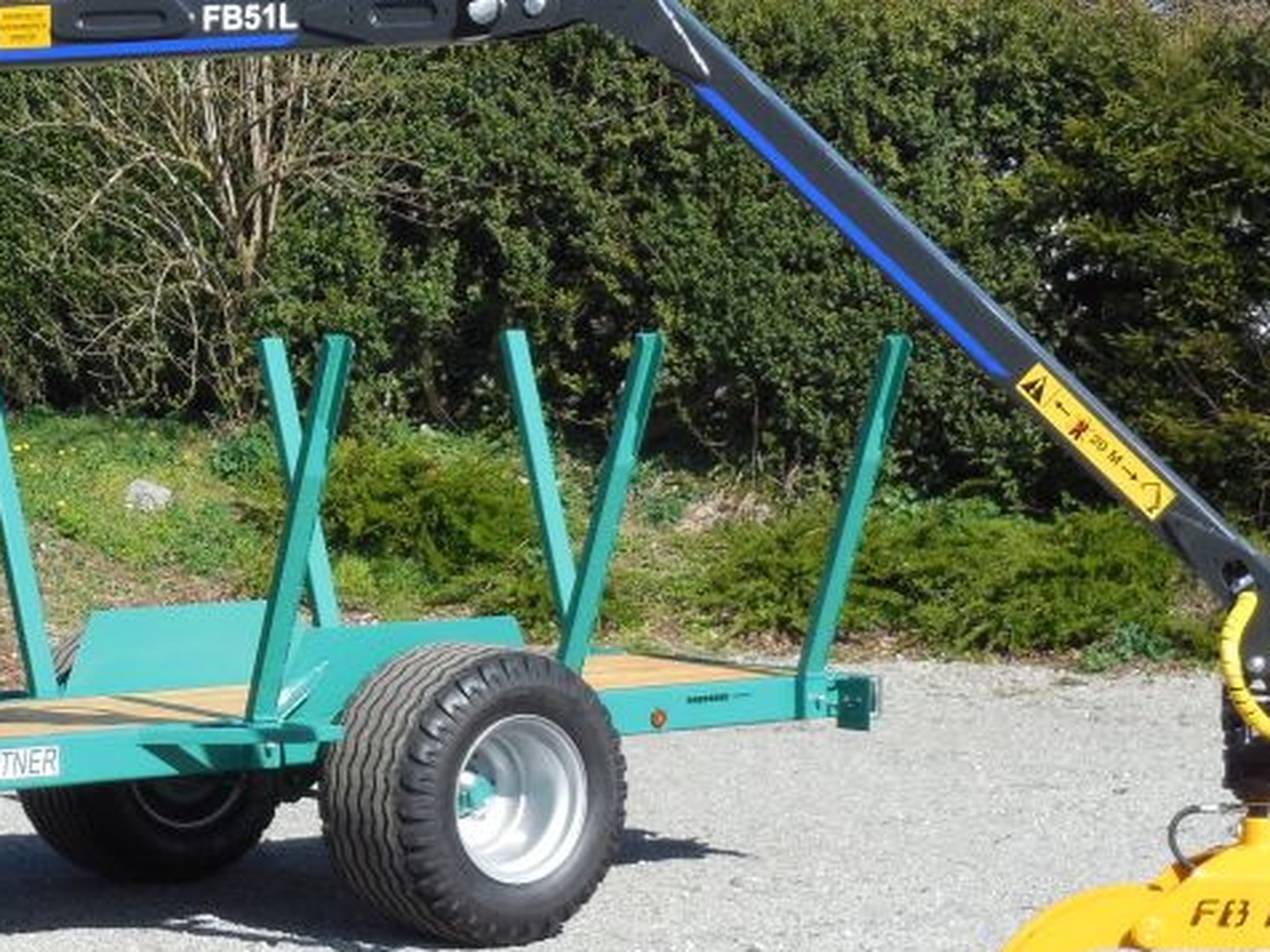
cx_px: 414
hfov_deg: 17.2
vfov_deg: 13.0
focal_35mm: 114
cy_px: 451
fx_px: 4182
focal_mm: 9.4
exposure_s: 1/800
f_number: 4
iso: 125
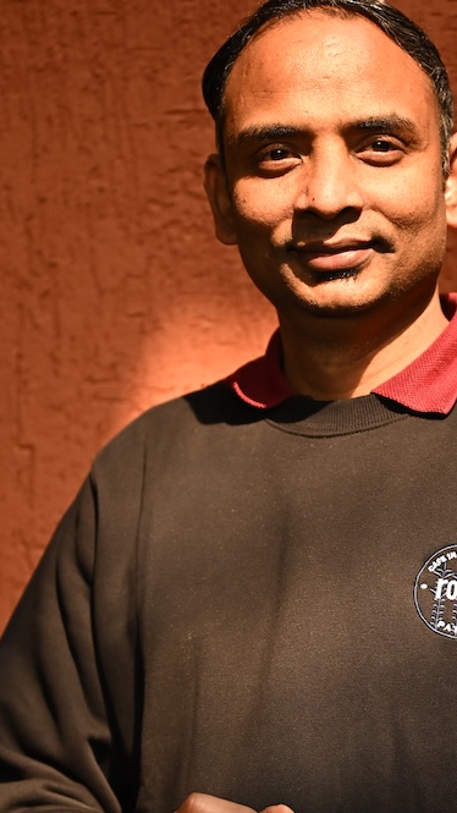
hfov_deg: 10.0
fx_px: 2607
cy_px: 560
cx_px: 331
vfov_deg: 17.7
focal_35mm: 121
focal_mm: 50
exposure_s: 1/2000
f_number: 1.8
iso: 500
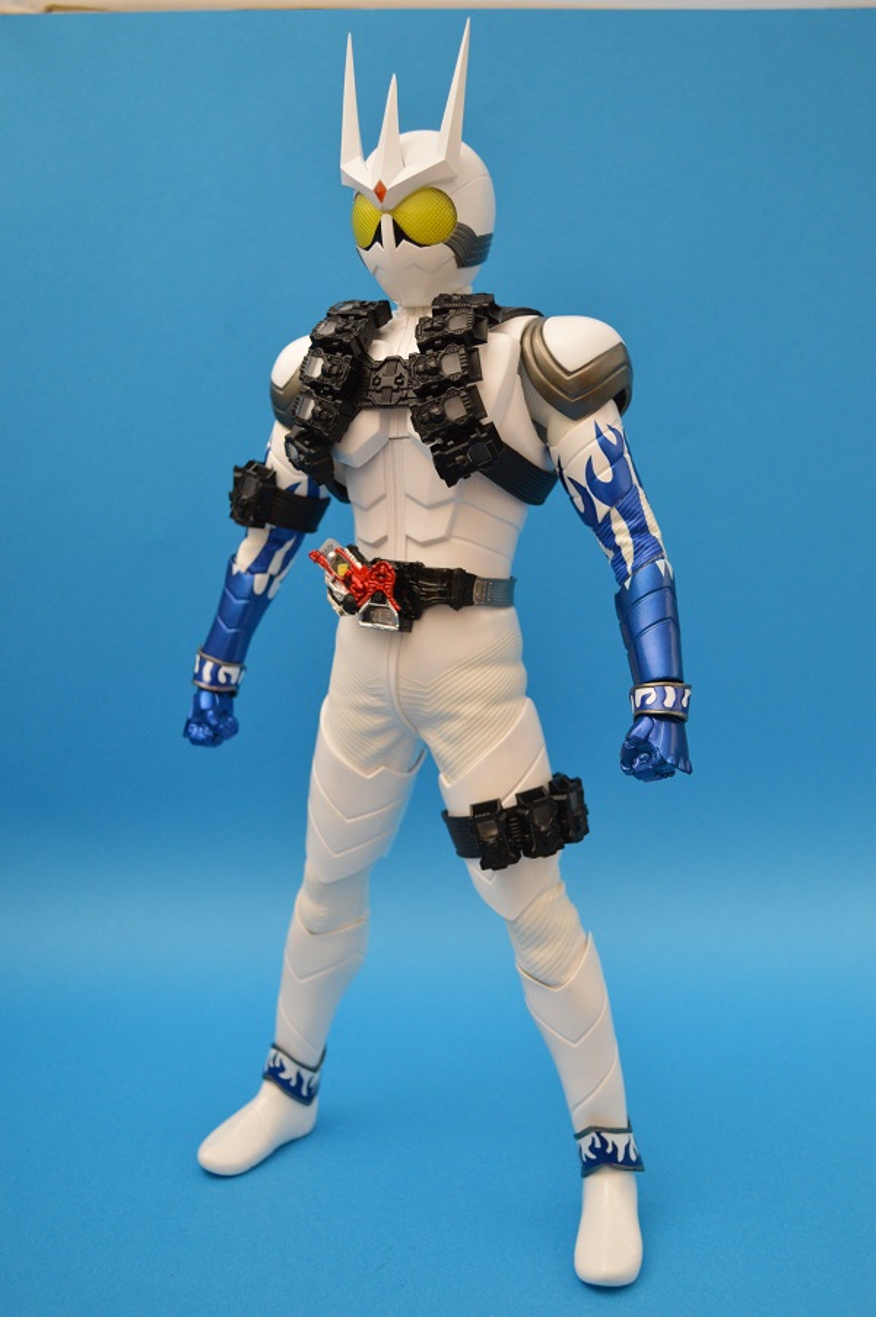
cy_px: 658
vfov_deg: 49.6
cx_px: 438
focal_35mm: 39
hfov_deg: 34.2
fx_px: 1426
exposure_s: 1/20
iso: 800
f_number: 4.2
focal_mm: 26
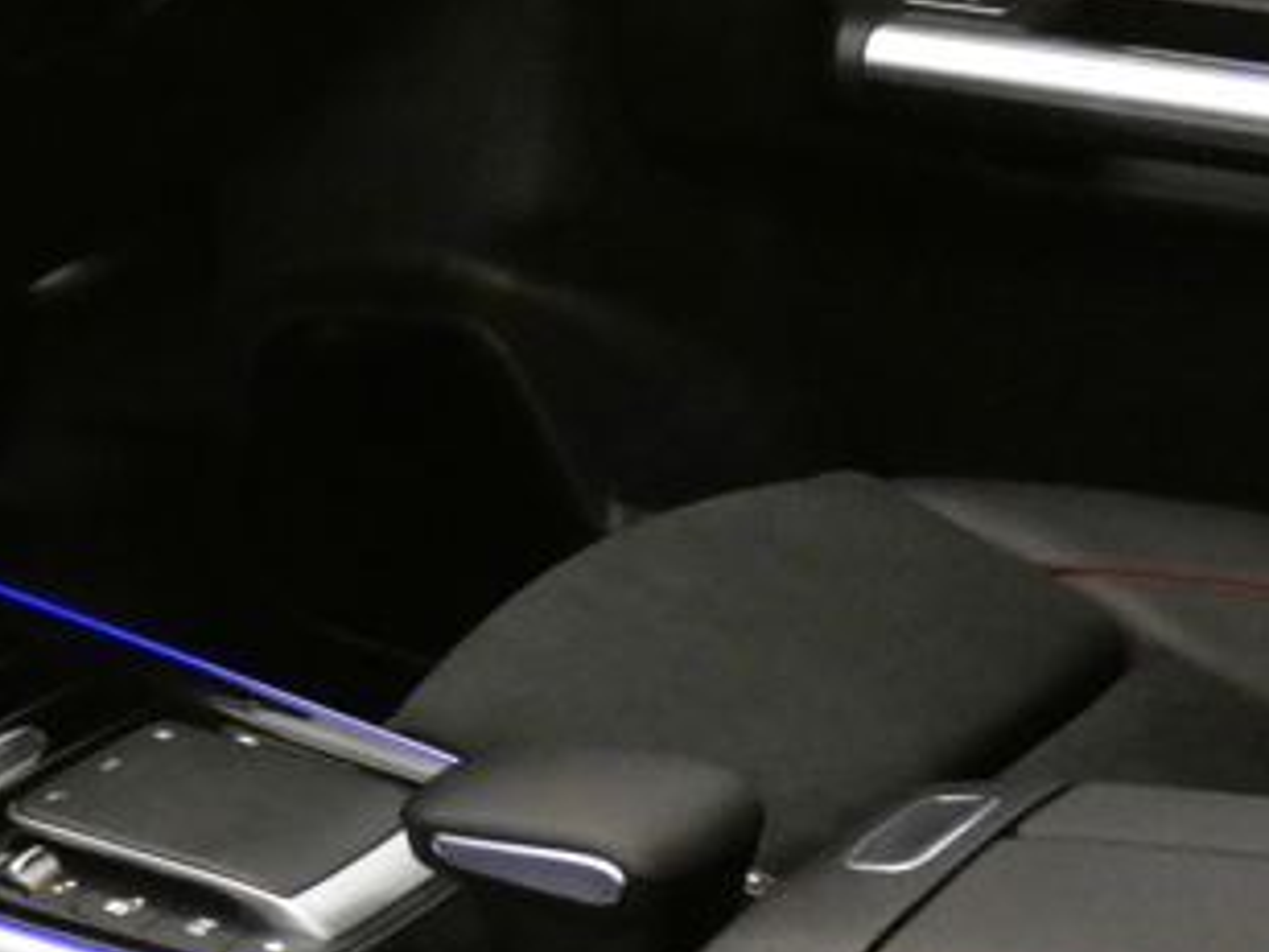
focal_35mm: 130
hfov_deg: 14.6
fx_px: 4766
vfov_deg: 11.3
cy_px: 132
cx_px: -301
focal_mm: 9
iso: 1600
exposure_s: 1/20
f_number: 3.9
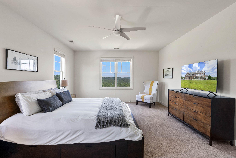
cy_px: 79
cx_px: 118
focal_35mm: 16
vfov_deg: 73.8
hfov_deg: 96.7
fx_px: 105
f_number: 8
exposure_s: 1/15
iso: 640
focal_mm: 16
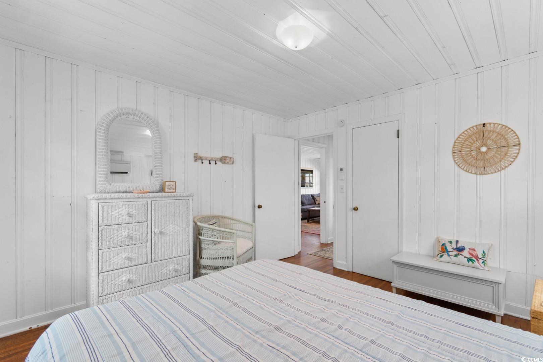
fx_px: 226
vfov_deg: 77.3
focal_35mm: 15
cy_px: 181
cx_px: 272
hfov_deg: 100.4
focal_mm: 10
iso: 100
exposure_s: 1
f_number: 4.5
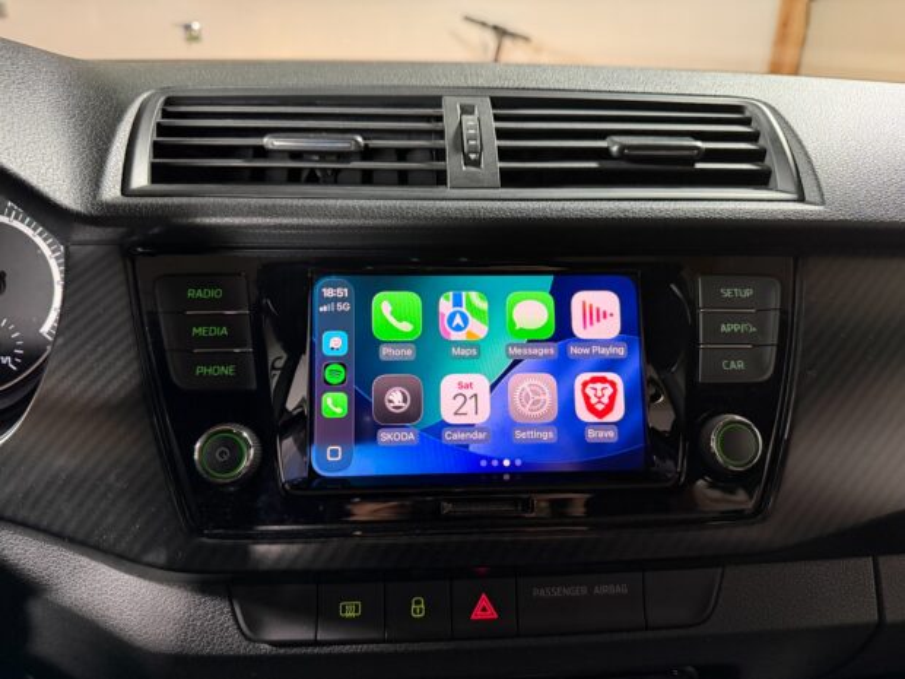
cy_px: 340
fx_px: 627
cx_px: 452
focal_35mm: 24
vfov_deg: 56.8
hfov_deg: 71.6
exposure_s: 1/34
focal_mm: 6.76
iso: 640
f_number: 1.78
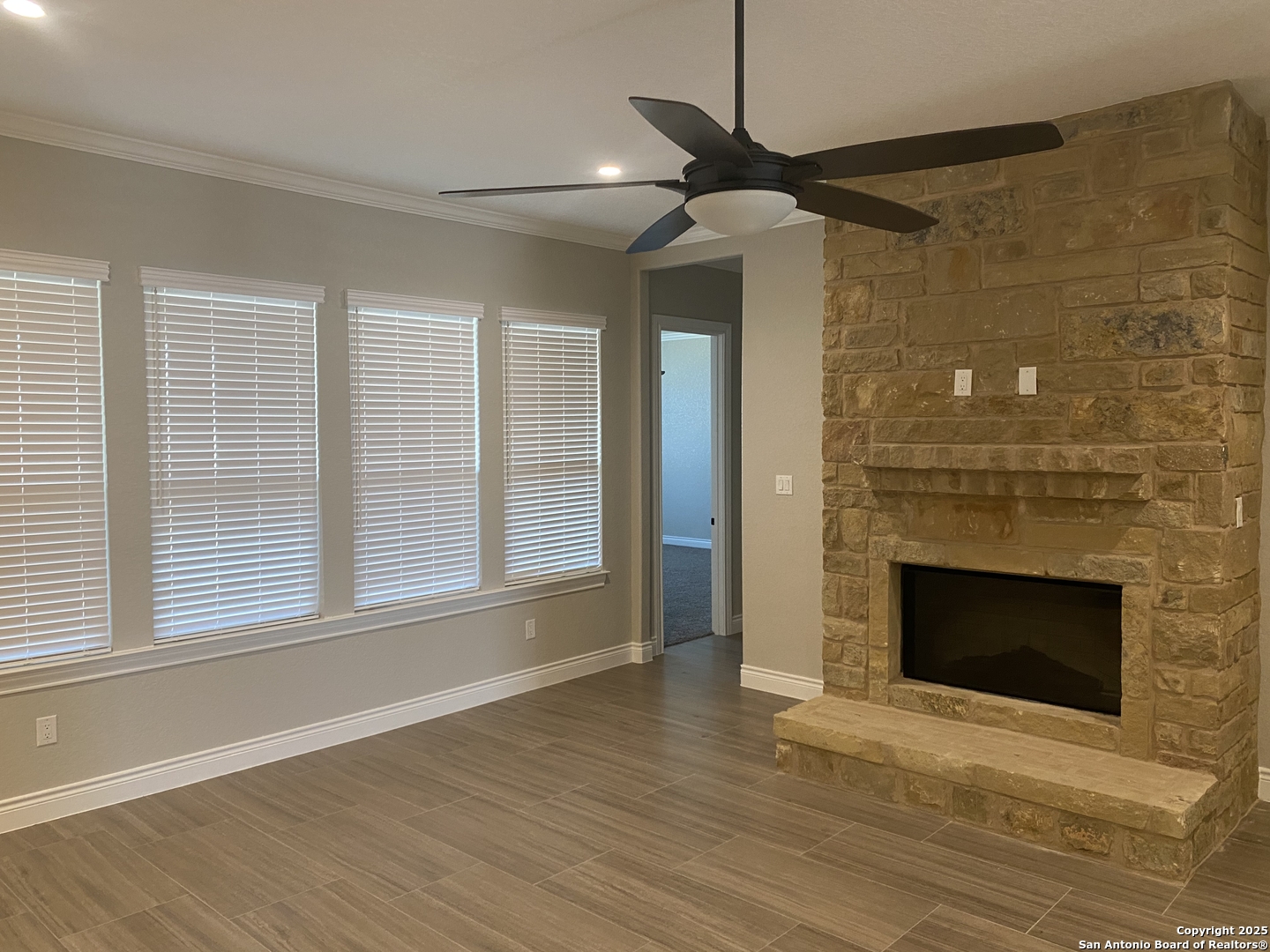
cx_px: 635
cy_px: 476
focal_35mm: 26
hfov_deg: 67.3
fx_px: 954
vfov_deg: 53.1
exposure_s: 1/60
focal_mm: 4.25
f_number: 1.8
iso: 200
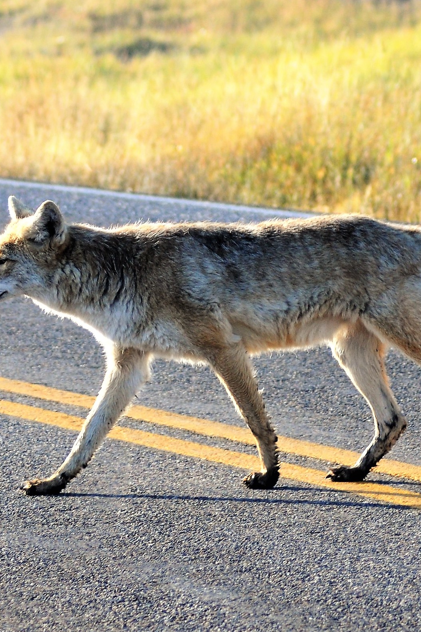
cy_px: 316
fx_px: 4172
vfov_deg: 8.7
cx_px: 224
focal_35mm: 238
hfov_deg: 5.8
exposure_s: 1/500
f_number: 5.6
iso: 360
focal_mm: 105
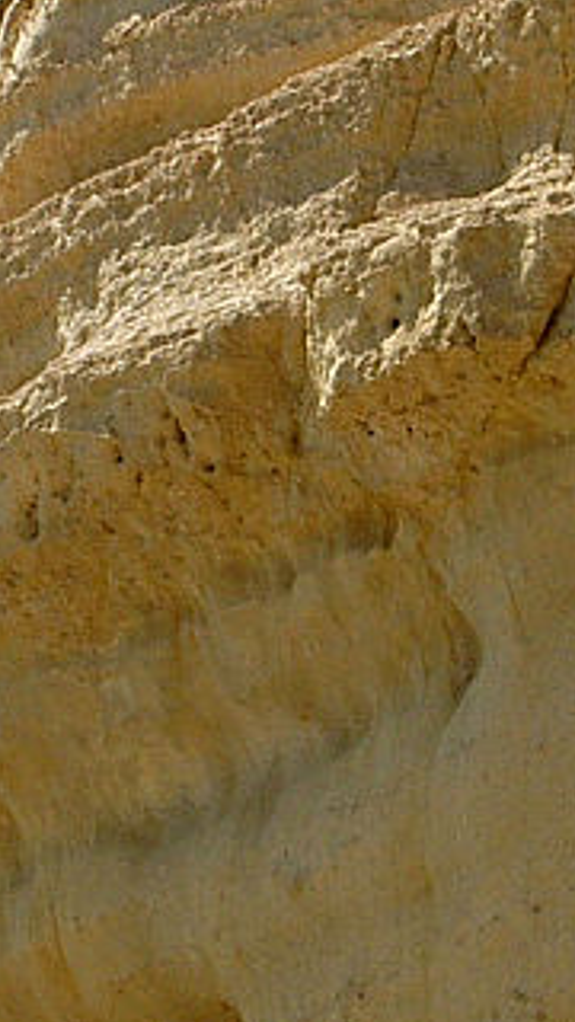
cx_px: 195
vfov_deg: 5.9
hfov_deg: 3.3
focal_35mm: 364
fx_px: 9866
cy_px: 259
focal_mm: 14.7
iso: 50
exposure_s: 1/160
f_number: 7.8
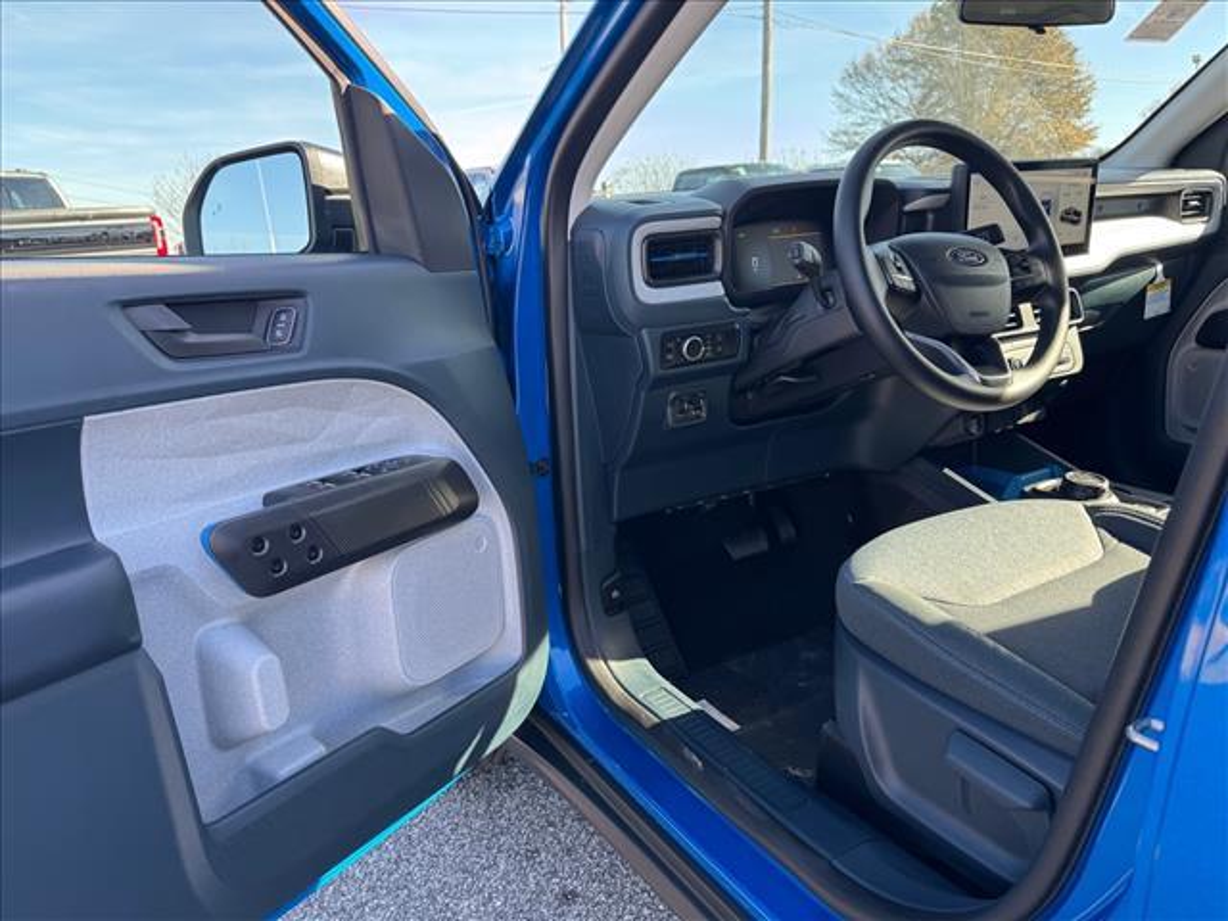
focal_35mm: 24
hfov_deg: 71.6
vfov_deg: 56.8
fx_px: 851
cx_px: 614
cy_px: 460
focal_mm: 6.76
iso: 64
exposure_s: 1/190
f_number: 1.78
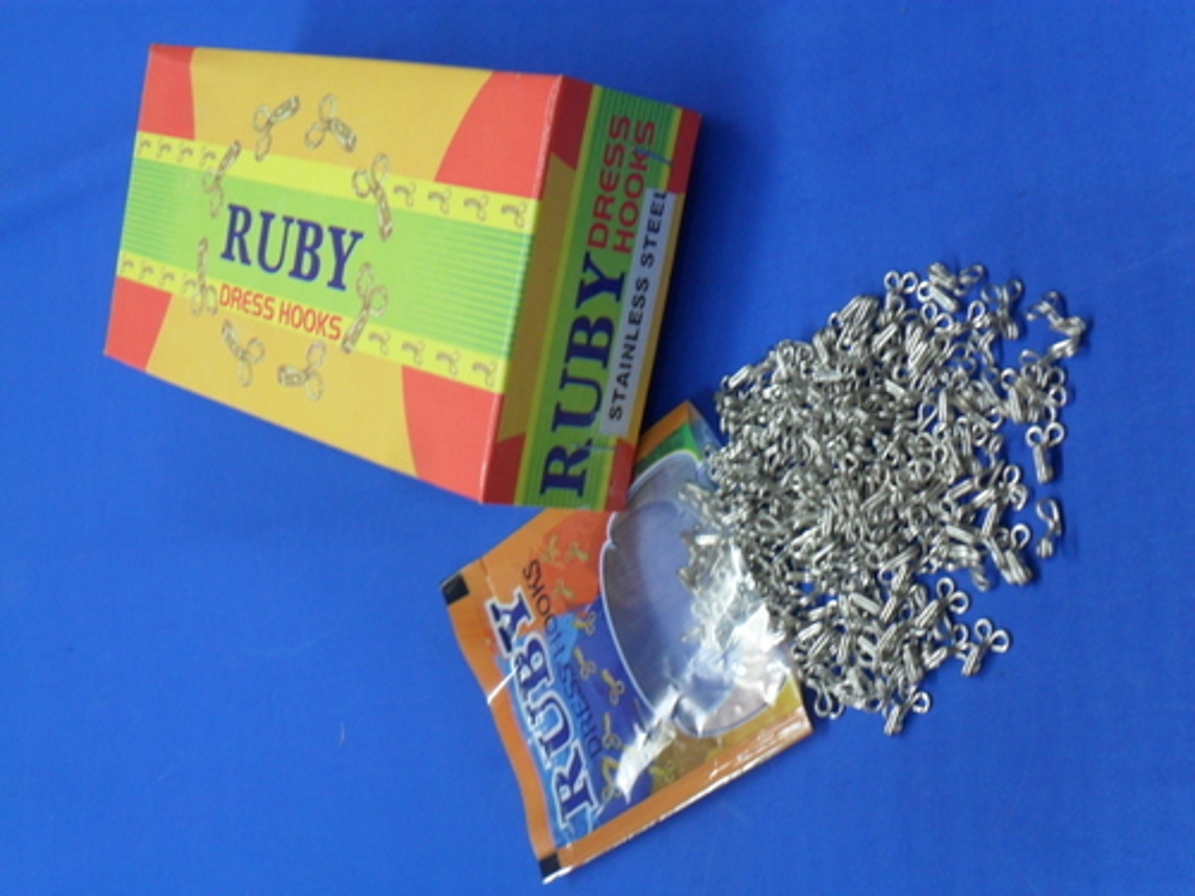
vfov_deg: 28.0
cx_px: 598
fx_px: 1795
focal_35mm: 52
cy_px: 448
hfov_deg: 36.8
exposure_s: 1/4
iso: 200
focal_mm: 9.3
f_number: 5
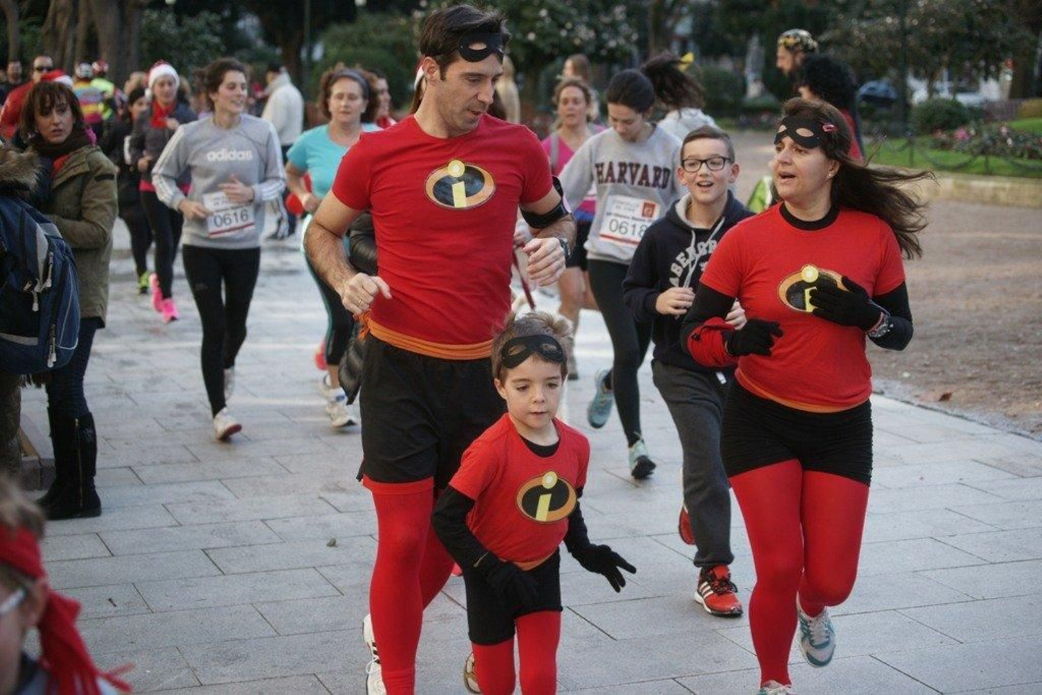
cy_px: 348
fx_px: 2026
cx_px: 521
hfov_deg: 28.8
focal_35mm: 70
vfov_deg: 19.5
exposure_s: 1/500
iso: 500
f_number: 4
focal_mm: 70
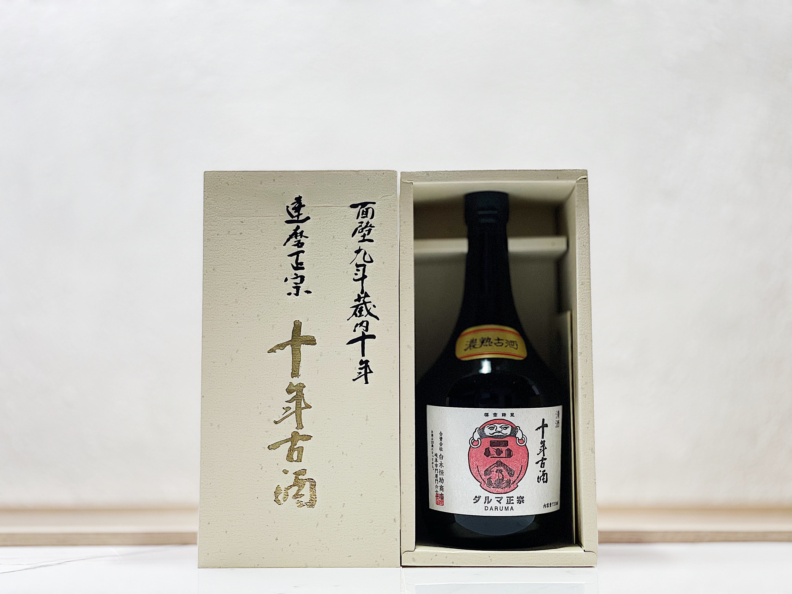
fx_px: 1190
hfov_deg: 36.8
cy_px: 297
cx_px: 396
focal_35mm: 52
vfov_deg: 28.0
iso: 80
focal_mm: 6
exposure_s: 1/100
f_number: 2
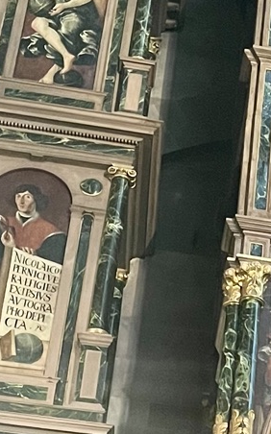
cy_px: 407
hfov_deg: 10.4
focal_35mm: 122
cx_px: 404
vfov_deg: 16.8
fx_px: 1444
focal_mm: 5.1
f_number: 1.6
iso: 500
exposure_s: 1/33
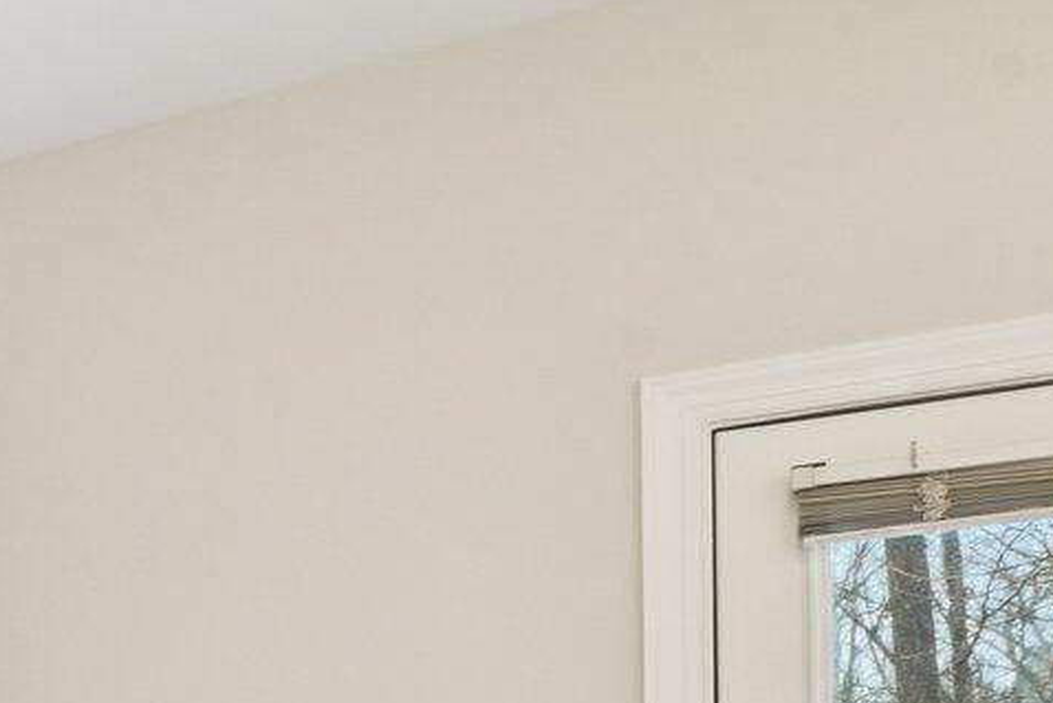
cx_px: -608
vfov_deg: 20.3
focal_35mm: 60
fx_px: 1755
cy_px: 971
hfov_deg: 24.3
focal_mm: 14
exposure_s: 1/1.67
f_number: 9
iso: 200
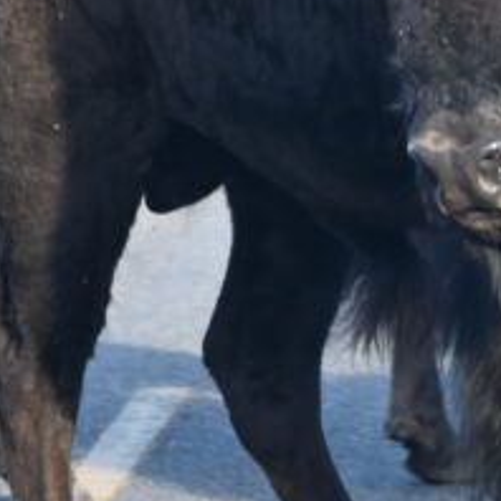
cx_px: 435
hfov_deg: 1.8
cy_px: 39
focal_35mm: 987
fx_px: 16162
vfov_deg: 1.8
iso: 1100
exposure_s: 1/250
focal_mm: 300
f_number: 6.3
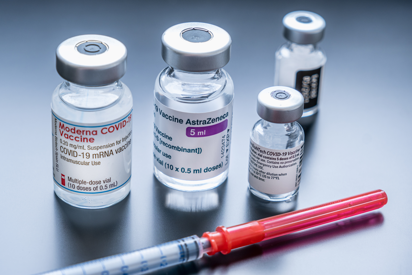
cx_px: 206
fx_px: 1156
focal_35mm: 101
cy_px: 138
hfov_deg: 20.2
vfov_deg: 13.6
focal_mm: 67.5
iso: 160
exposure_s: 1/15
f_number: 6.4
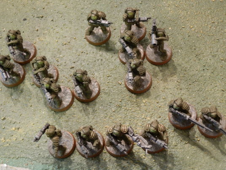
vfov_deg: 24.0
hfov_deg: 31.7
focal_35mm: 61
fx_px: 398
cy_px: 85
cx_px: 113
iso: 320
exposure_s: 1/8
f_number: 3.7
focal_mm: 10.99
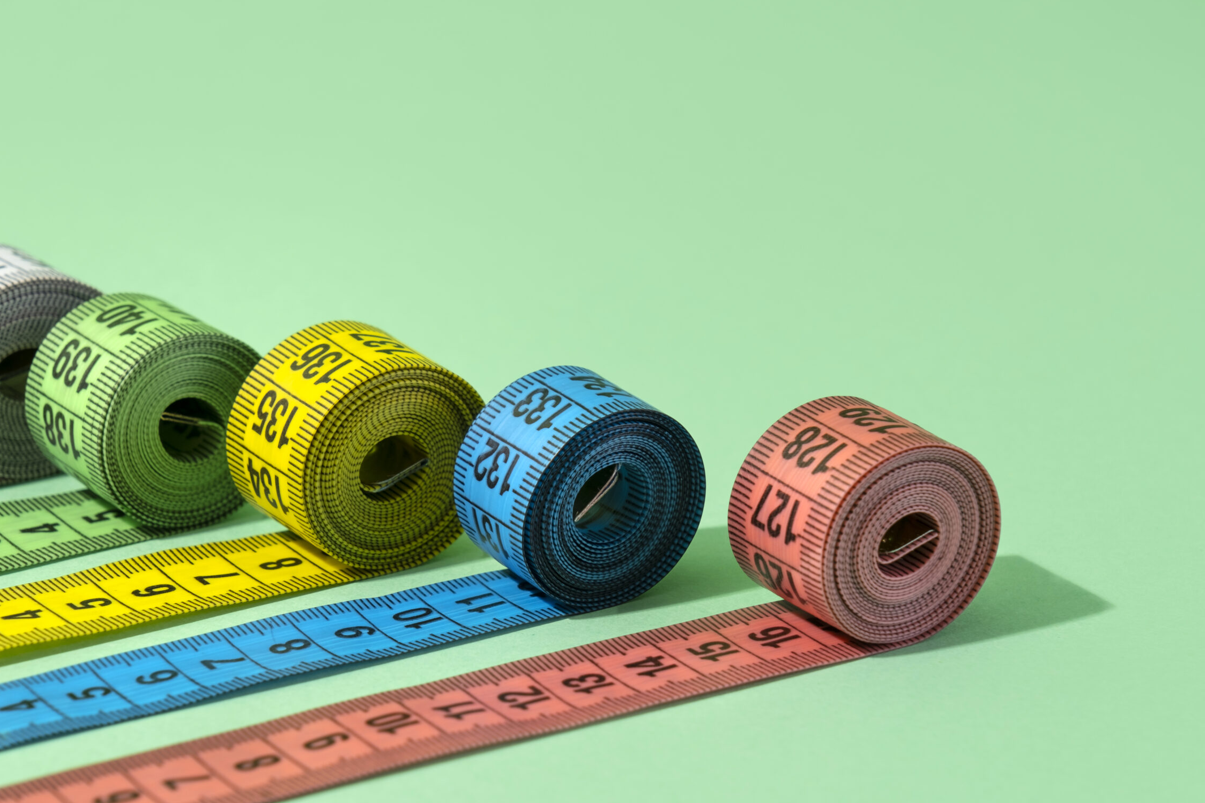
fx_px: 4552
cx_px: 539
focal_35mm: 136
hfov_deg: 15.1
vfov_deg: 10.1
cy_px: 423
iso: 80
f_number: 7.1
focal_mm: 80
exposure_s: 1/100
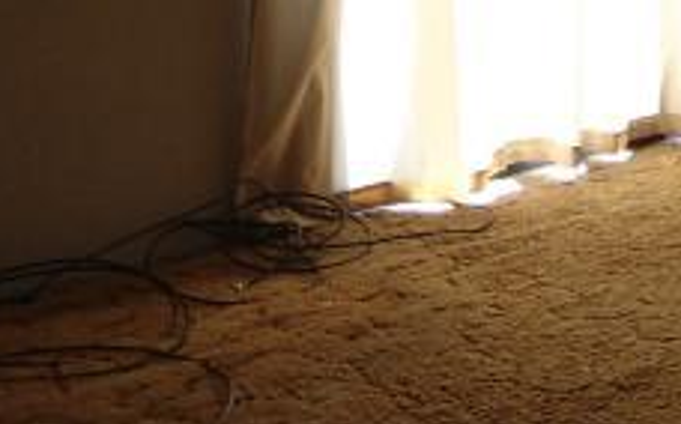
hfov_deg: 15.4
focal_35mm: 124
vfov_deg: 10.3
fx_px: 2299
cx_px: 1066
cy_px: -173
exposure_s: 1/60
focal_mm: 4.7
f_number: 2.8
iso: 80
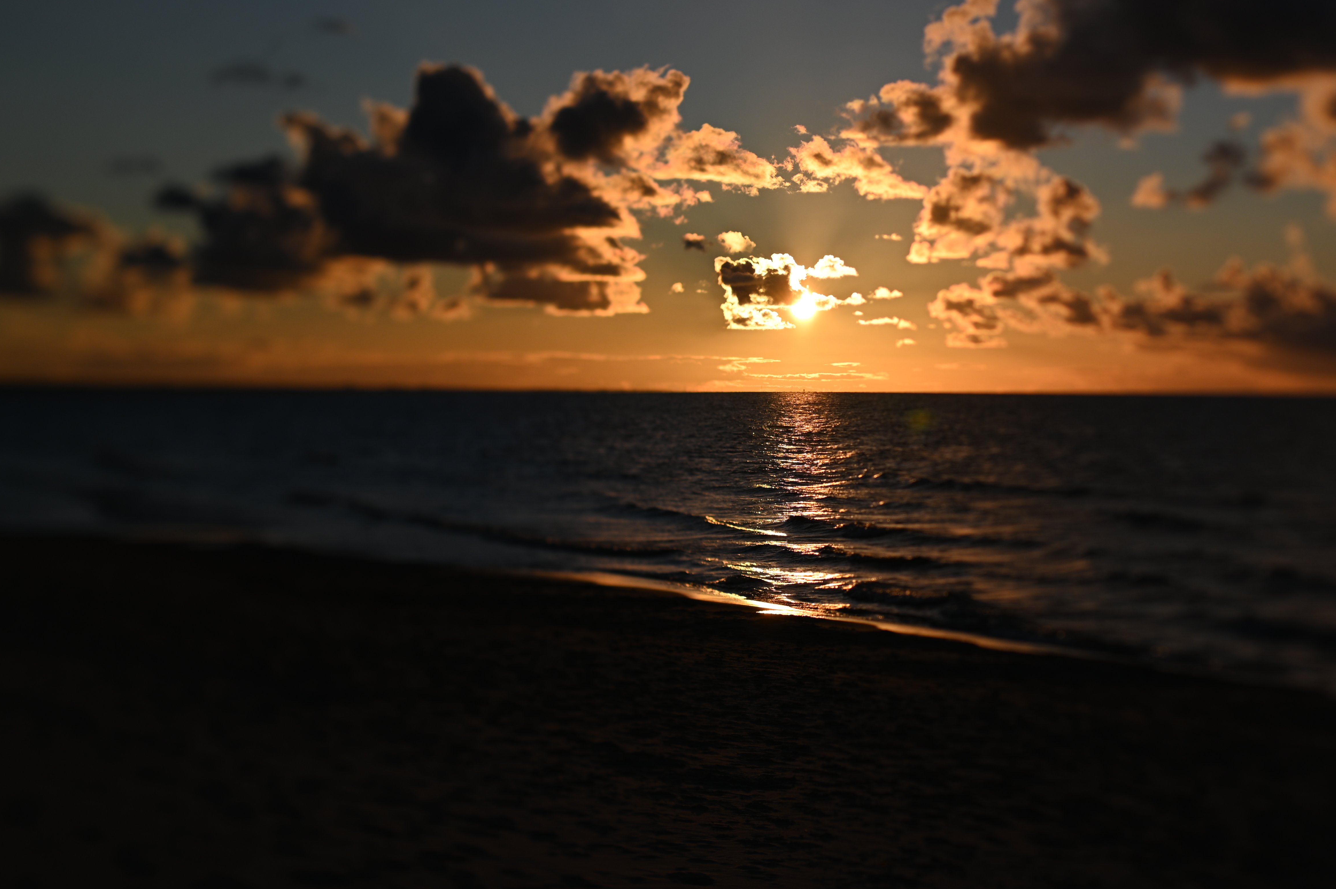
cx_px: 847
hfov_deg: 30.8
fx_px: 2411
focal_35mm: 65
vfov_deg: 20.9
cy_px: 375
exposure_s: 1/5000
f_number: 1.4
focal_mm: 50
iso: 100
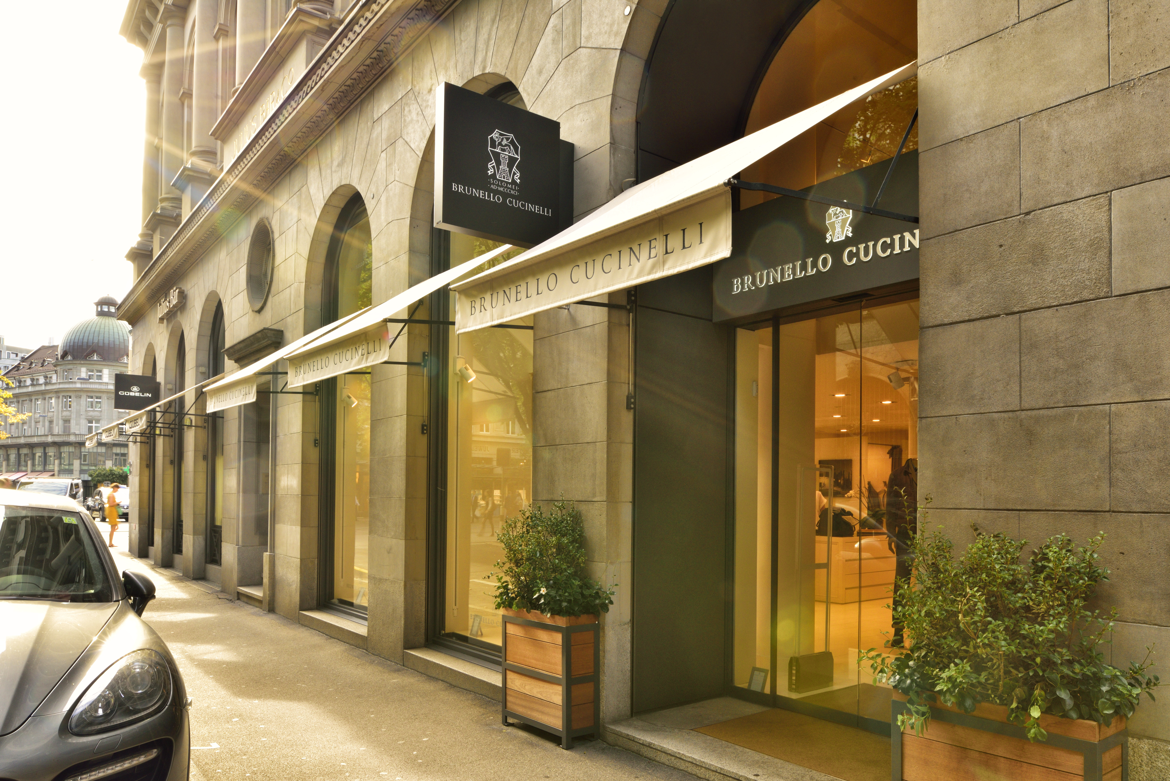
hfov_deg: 73.7
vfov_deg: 53.2
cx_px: 585
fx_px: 780
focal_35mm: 24
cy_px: 390
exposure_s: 1/15
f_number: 16
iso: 160
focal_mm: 24
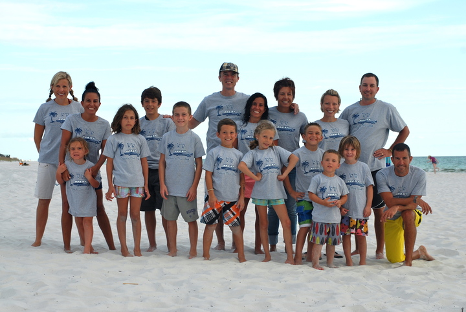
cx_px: 233
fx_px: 1011
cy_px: 156
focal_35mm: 78
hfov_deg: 26.0
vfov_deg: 17.5
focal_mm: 52
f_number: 6.3
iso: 100
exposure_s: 1/160
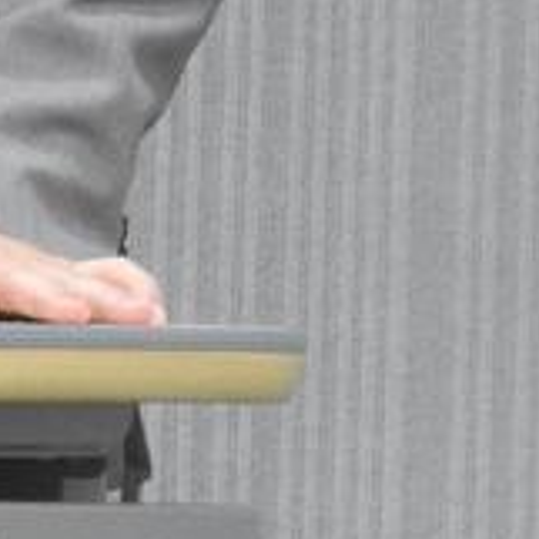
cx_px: -566
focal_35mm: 800
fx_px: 14093
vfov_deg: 2.2
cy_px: -633
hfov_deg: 2.2
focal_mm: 24.2
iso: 400
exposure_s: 1/20
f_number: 5
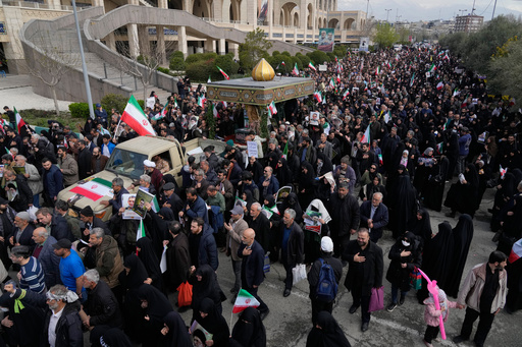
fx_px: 348
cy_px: 174
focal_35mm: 24
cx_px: 261
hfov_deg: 73.8
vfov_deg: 53.1
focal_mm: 24
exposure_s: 1/2000
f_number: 7.1
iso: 800
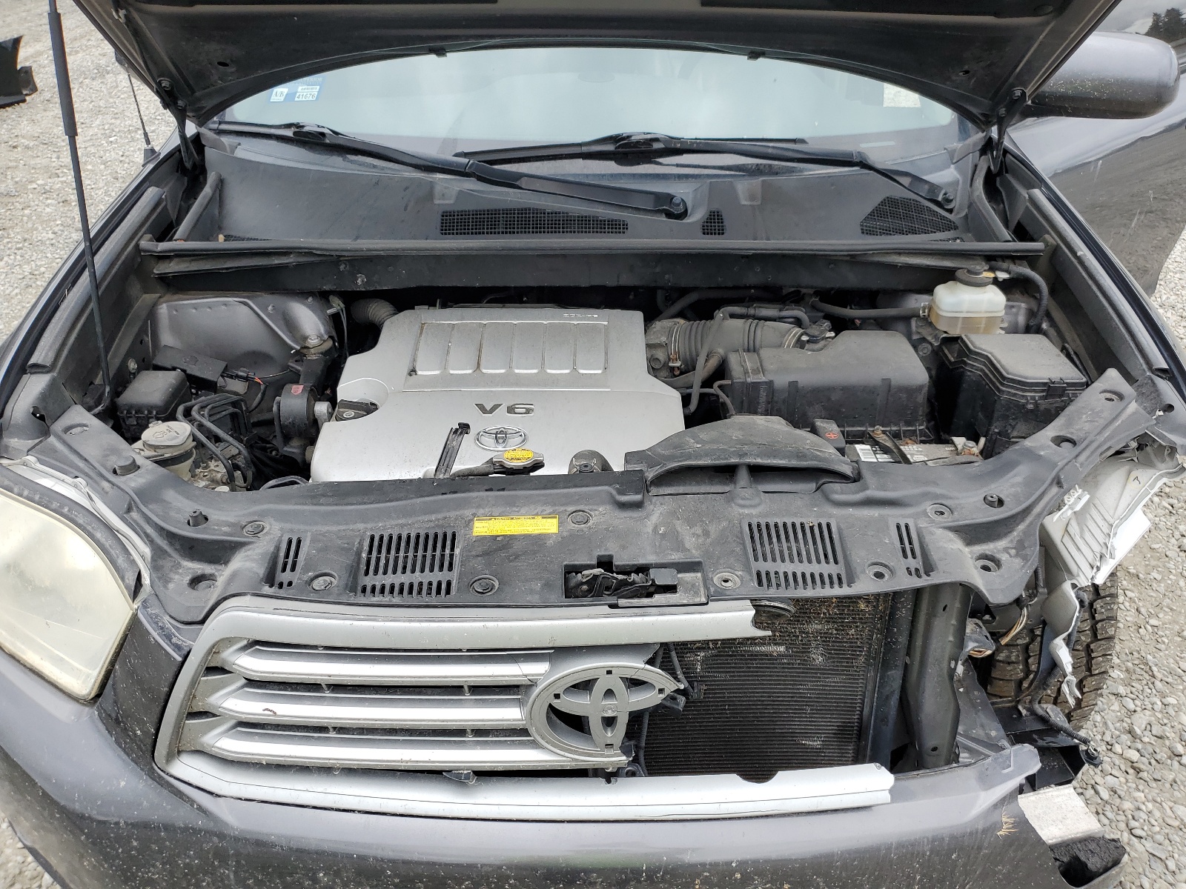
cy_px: 444
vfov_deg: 53.1
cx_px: 593
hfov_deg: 67.3
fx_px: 891
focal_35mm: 26
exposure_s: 1/500
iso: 50
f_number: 1.5
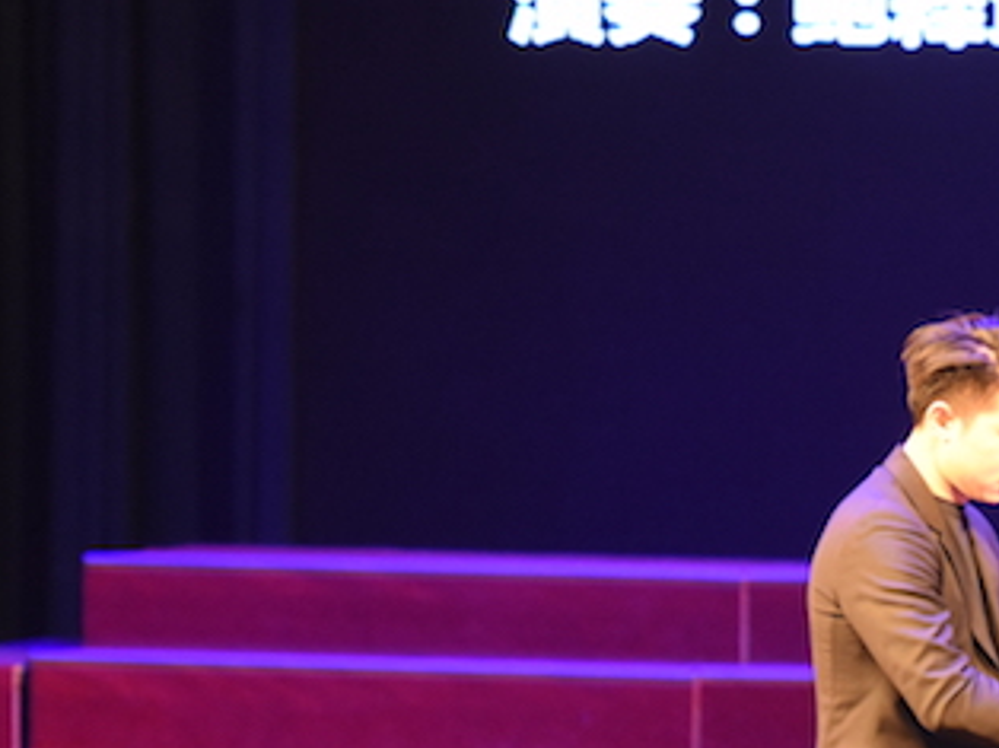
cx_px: 900
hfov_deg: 3.6
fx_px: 15688
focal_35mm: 544
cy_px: 562
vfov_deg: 2.7
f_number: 2.8
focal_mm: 160
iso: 2500
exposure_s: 1/250
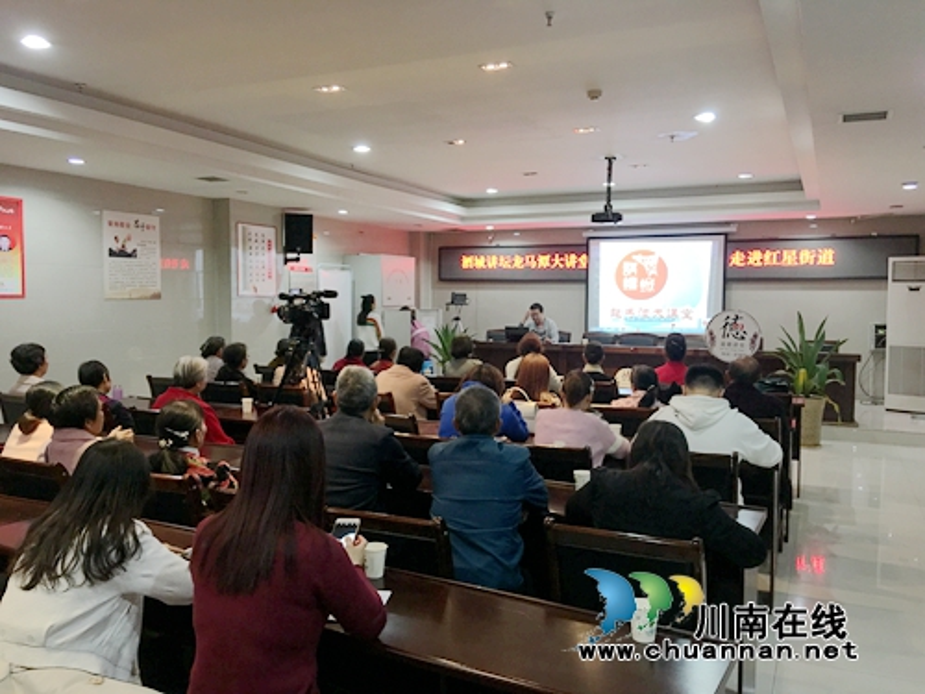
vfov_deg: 48.2
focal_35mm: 29
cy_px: 347
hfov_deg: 61.7
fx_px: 775
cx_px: 462
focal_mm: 4.15
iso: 64
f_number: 2.2
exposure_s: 1/17
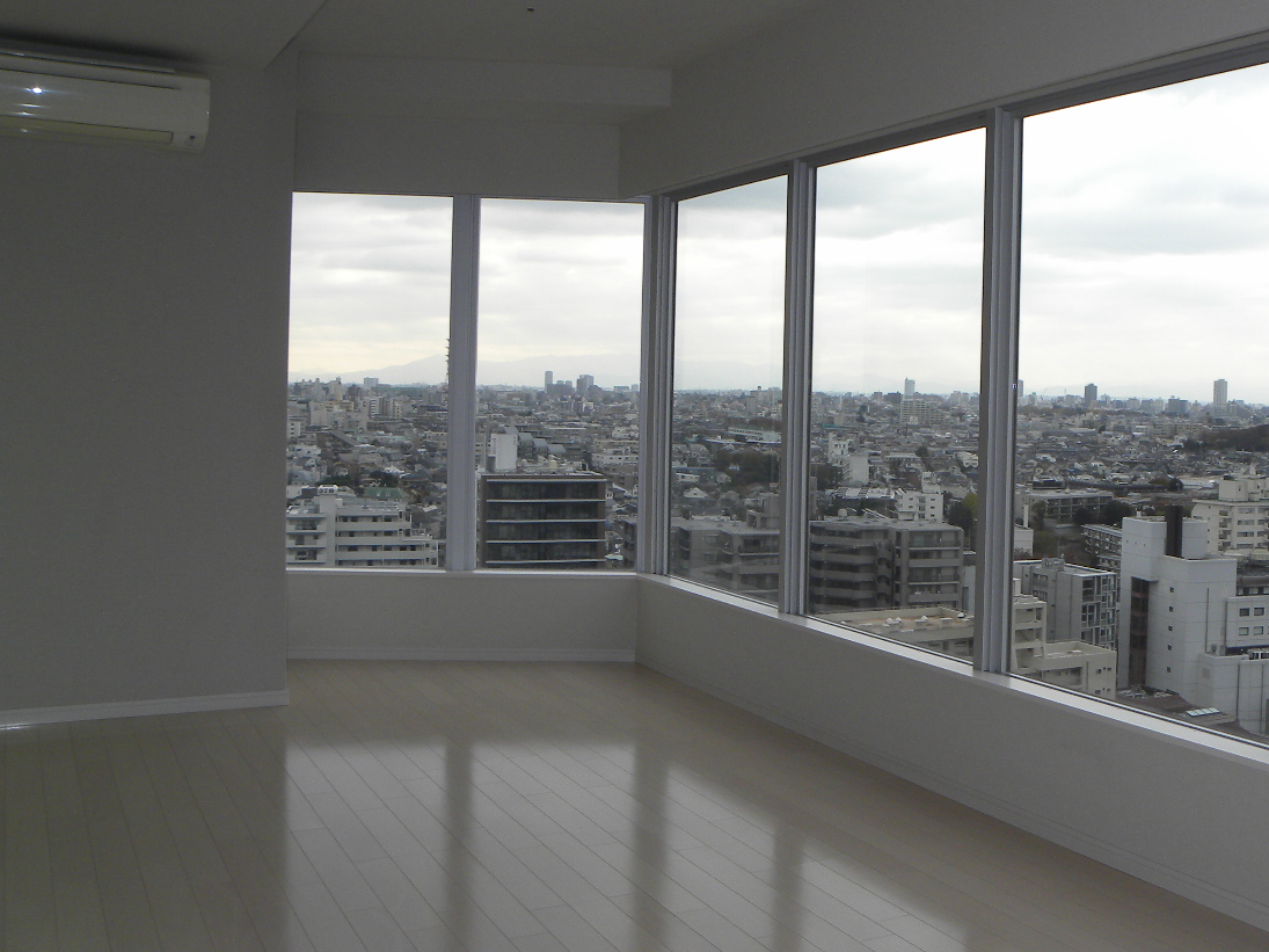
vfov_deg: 37.7
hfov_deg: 47.5
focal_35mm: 38
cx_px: 921
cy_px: 426
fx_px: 1393
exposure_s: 1/174
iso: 64
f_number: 4
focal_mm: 4.6
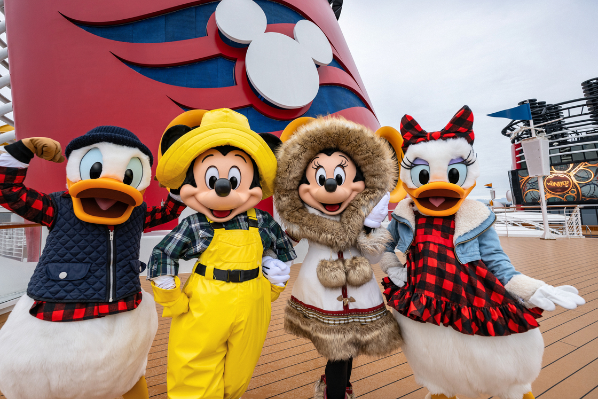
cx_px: 280
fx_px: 249
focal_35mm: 15
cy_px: 188
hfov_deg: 100.3
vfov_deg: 77.3
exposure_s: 1/640
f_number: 4
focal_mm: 14
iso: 400
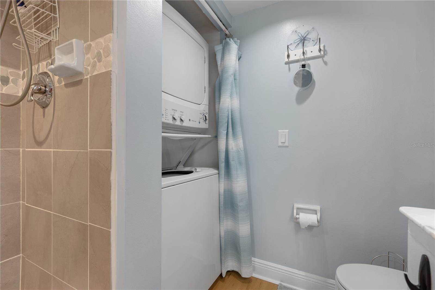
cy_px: 145
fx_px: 187
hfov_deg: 98.6
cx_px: 218
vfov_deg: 75.5
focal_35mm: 16
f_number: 8
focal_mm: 15.5
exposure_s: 1/15
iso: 400
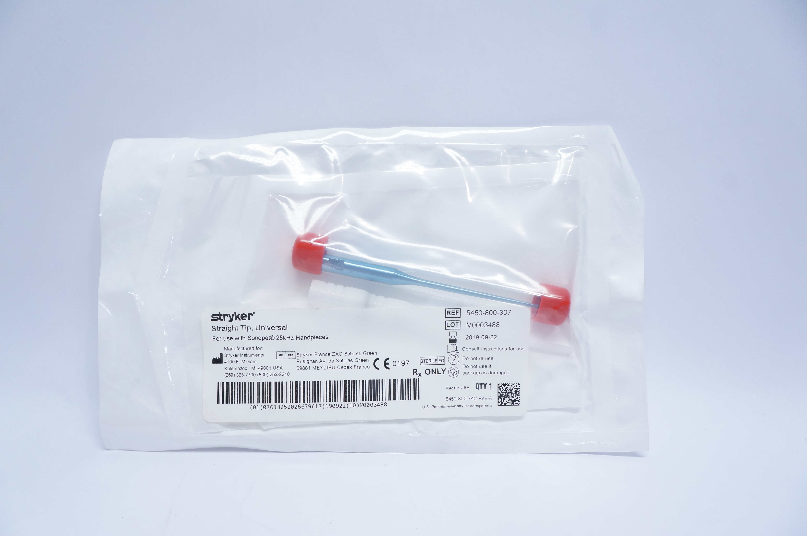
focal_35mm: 27
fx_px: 605
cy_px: 268
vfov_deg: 47.8
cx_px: 404
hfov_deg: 67.4
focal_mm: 18
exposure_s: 1/50
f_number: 7.1
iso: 800
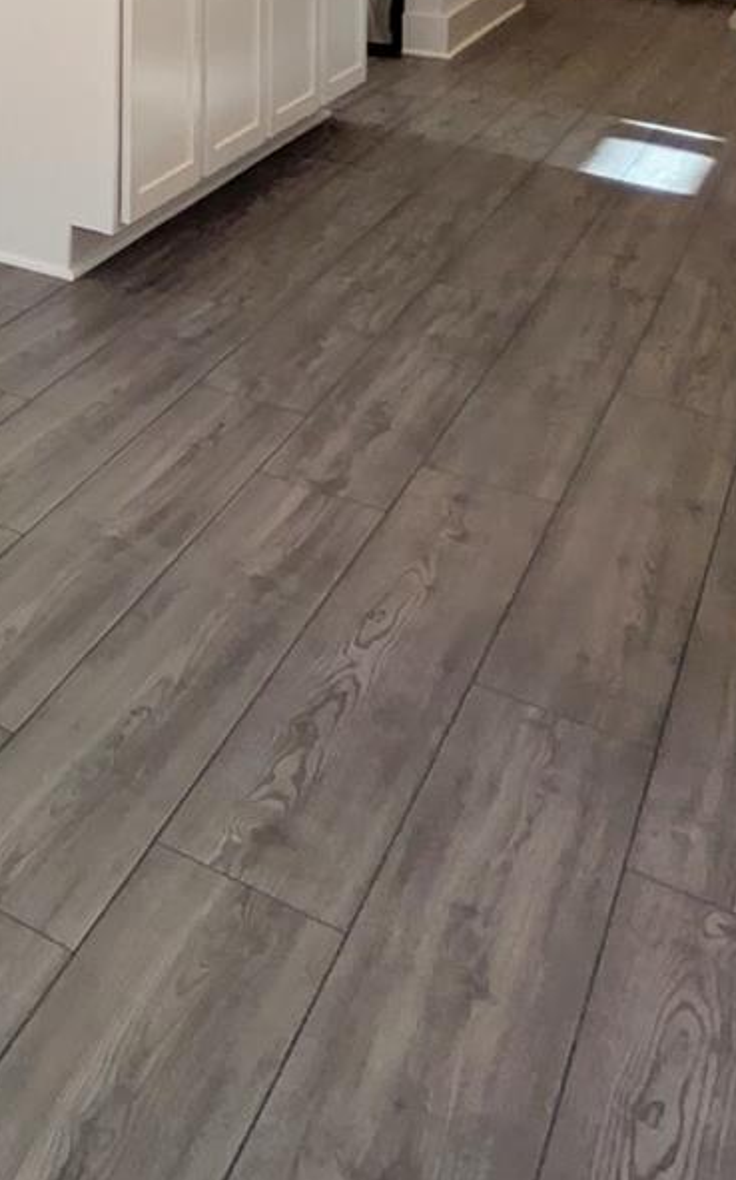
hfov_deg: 20.0
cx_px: -628
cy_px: -286
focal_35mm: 44
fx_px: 1413
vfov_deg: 34.6
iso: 49
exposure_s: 1/419
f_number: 1.7
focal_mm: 2.02
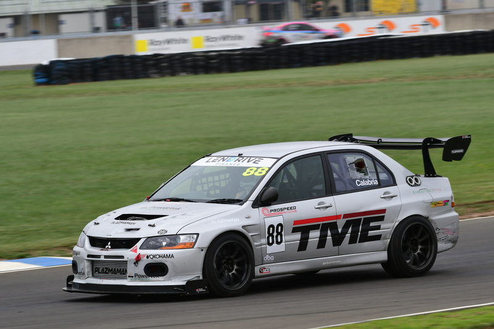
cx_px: 247
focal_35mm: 316
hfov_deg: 6.5
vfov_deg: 4.3
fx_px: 4336
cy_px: 164
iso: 320
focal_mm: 210
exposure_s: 1/320
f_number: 10
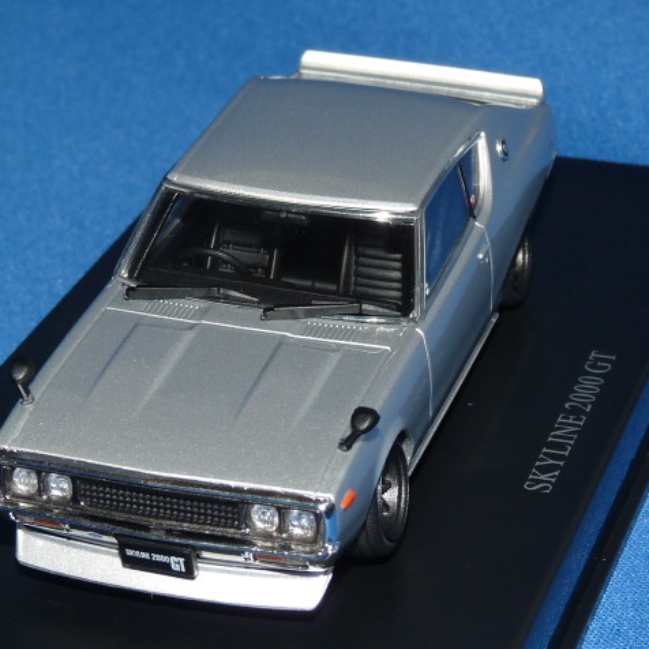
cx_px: 260
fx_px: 2800
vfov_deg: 13.2
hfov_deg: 13.2
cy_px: 324
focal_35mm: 132
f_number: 4
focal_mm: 11.5
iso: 100
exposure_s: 1/60
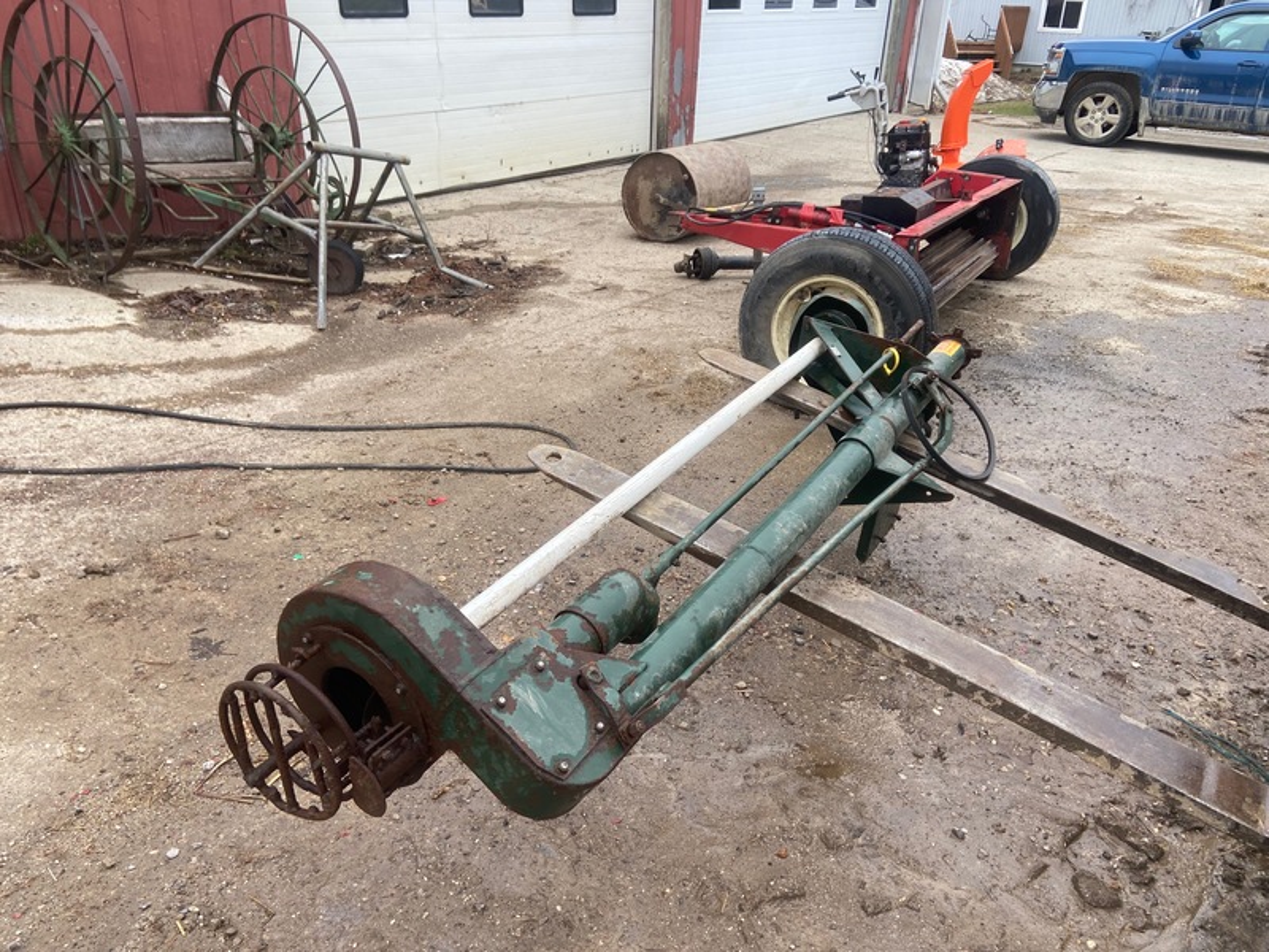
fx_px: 953
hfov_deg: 67.3
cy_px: 476
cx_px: 634
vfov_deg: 53.1
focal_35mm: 26
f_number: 1.8
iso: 32
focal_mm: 4.25
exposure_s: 1/793
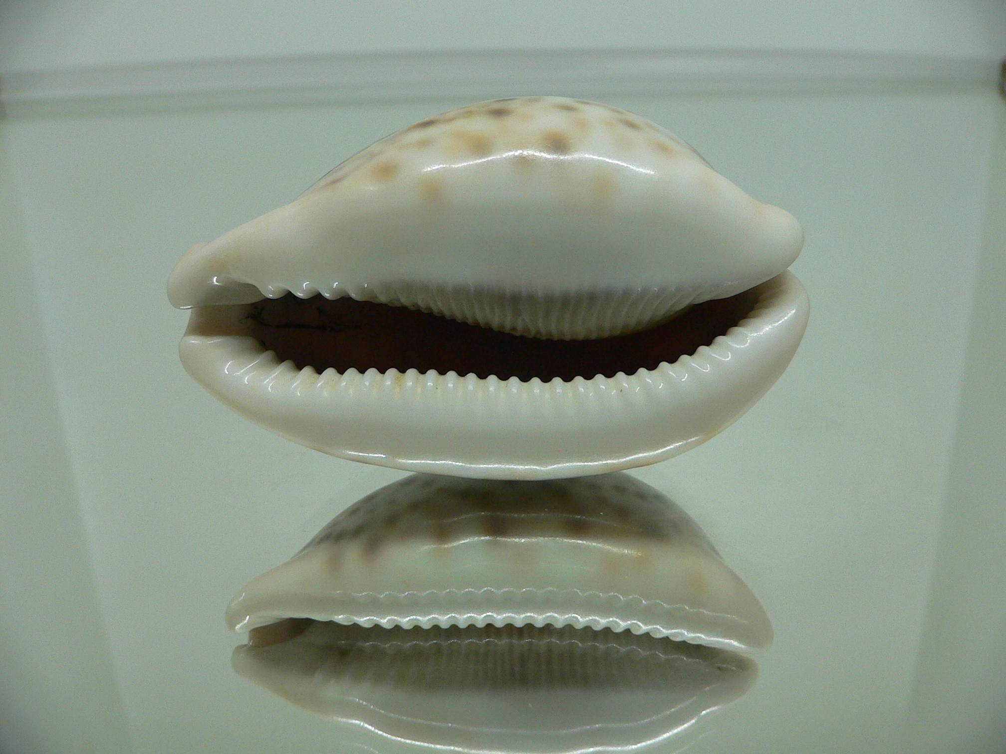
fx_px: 1017
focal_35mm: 35
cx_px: 503
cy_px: 377
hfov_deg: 52.6
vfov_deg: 40.7
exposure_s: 1/60
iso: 100
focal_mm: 4.6
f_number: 2.8
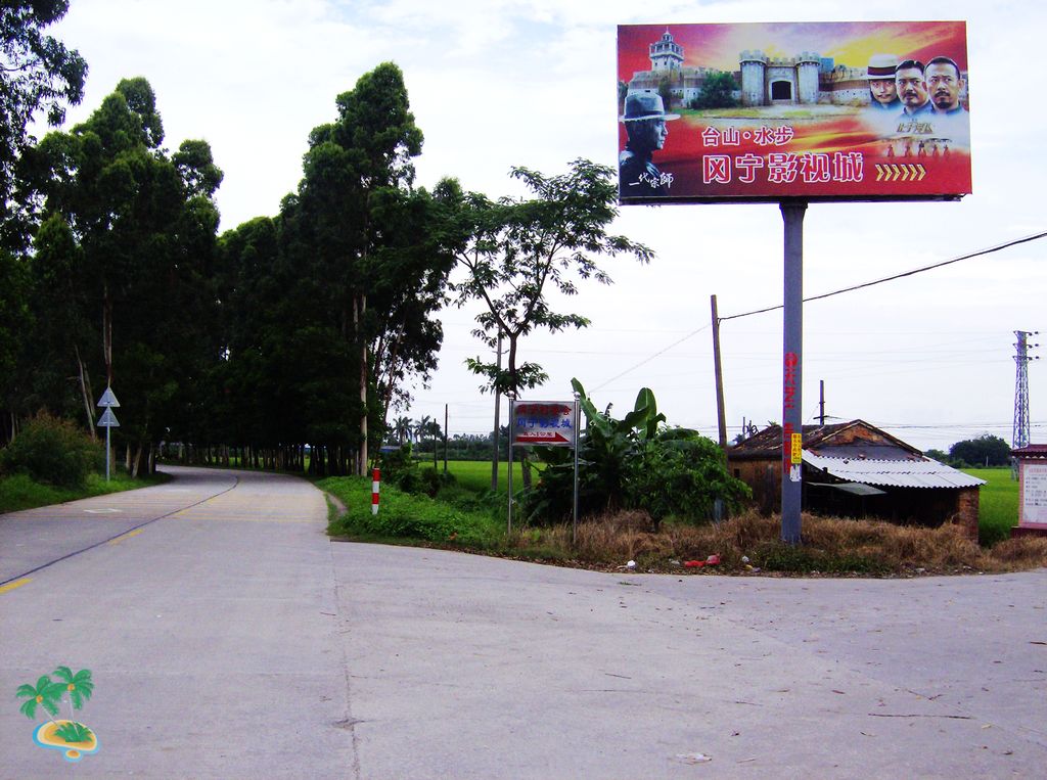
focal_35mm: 46
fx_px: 1388
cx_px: 524
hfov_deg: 41.3
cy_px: 390
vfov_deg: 31.4
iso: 100
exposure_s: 1/615
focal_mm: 7.7
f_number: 5.1
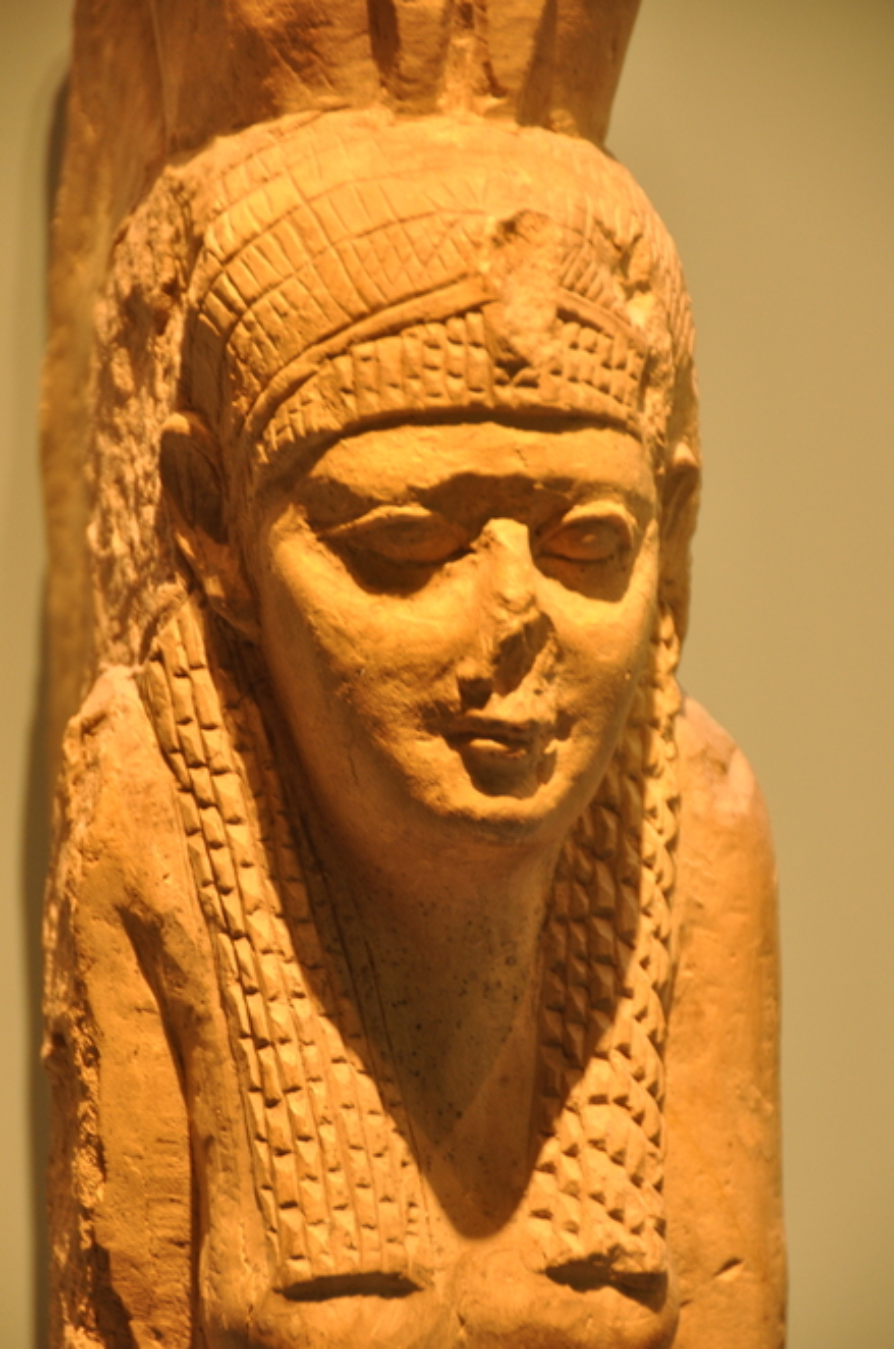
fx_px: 8411
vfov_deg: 9.2
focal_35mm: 225
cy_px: 674
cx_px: 447
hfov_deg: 6.1
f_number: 5.6
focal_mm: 150
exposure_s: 1/8
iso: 500
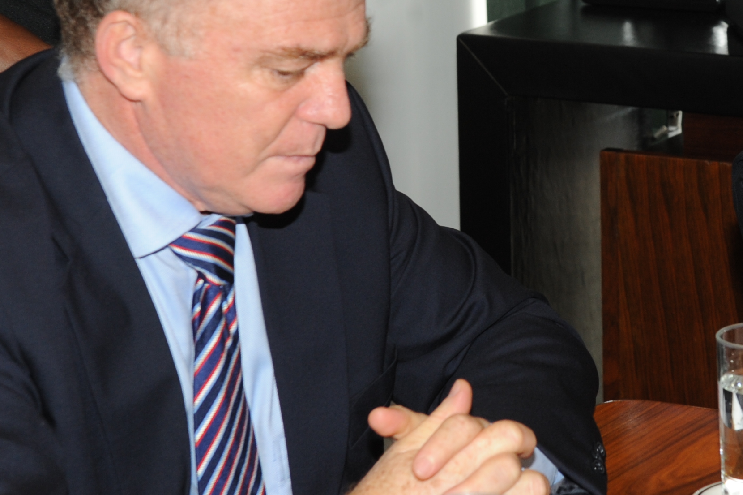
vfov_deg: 9.7
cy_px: 80
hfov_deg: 14.4
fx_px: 2909
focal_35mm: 141
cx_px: 645
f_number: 6.3
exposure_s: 1/80
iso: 640
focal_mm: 55
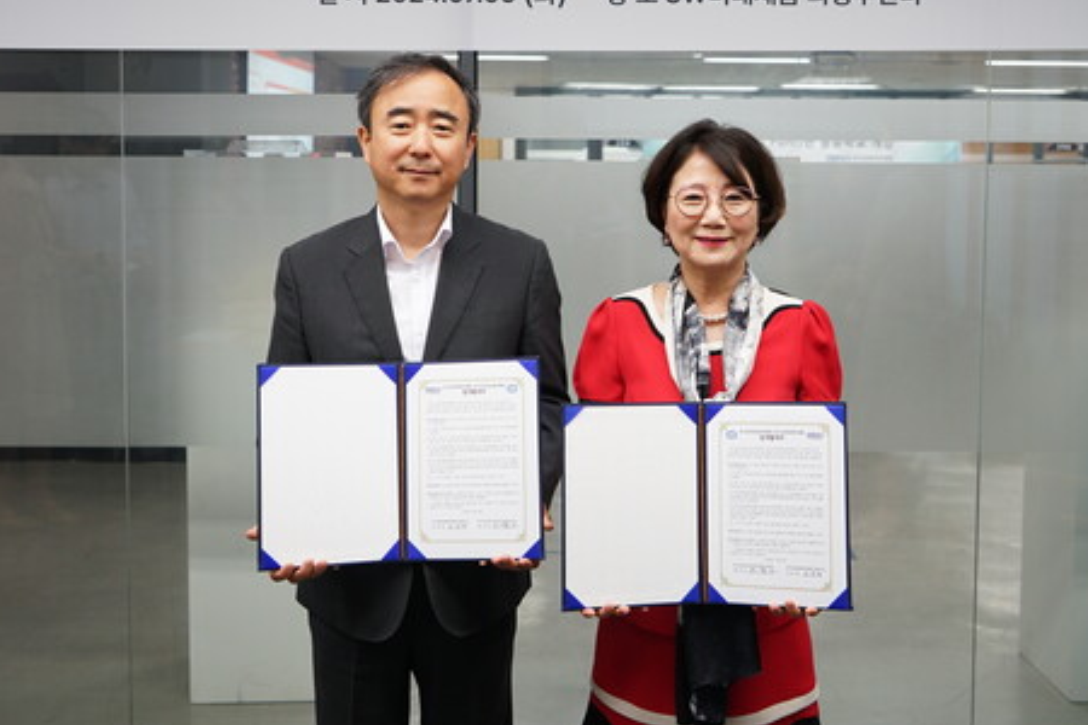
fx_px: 1330
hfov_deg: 44.5
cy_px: 259
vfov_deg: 30.3
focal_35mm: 44
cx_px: 588
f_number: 4
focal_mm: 33
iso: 400
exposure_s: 1/60
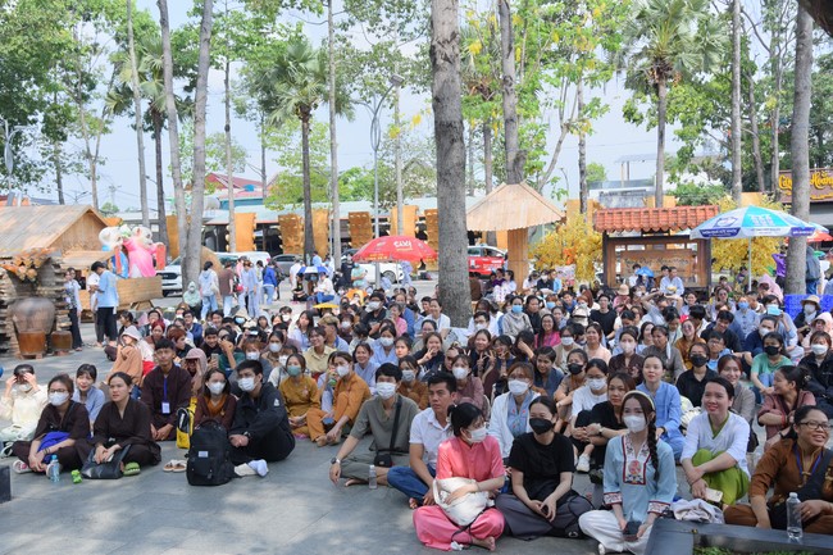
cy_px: 278
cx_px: 416
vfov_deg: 35.0
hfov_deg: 50.7
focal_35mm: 38
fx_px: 879
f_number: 7.1
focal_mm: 38
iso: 100
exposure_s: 1/200
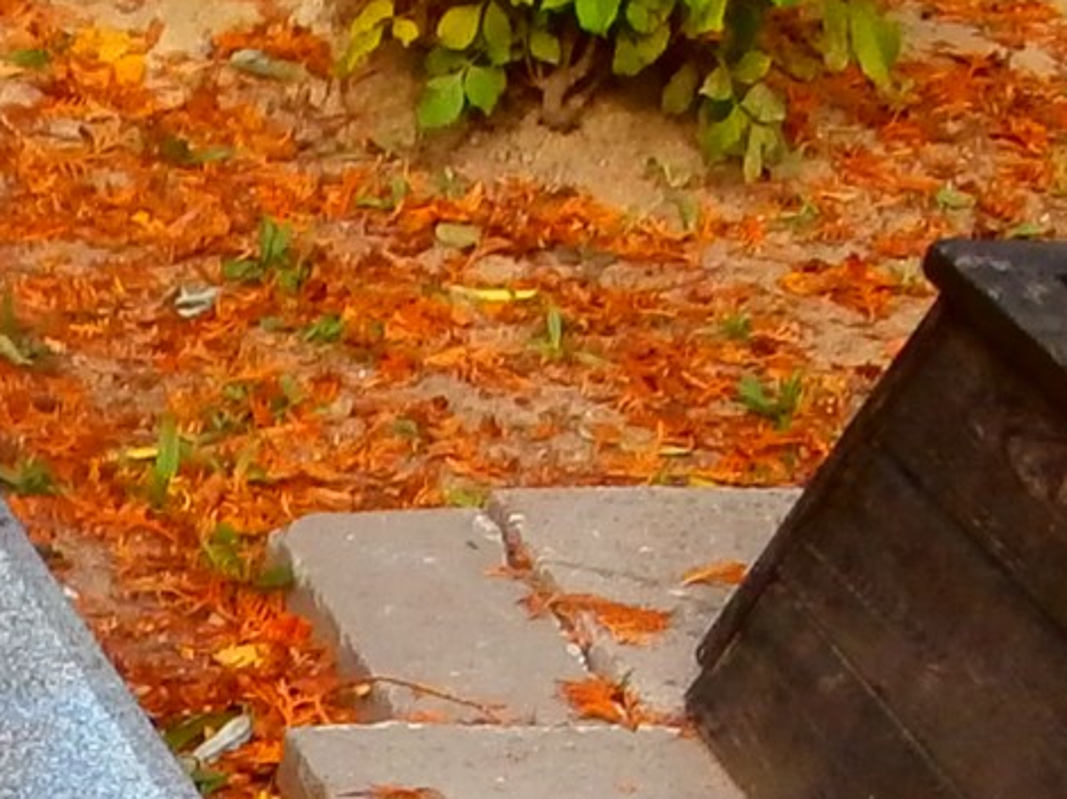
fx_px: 4714
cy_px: 1509
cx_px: -457
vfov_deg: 9.2
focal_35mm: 153
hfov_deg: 12.4
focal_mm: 4.2
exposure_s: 1/250
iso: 100
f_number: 3
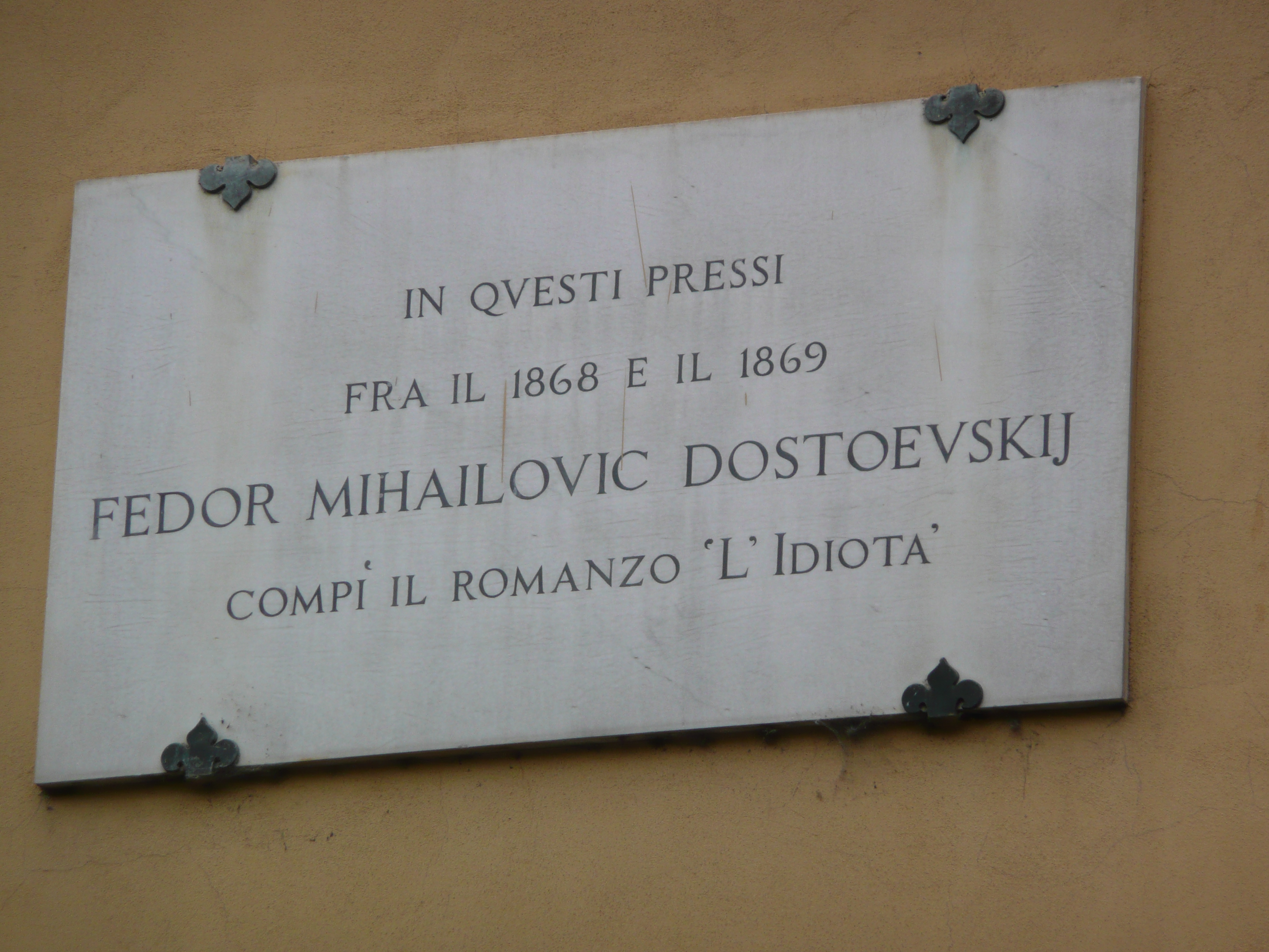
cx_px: 634
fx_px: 10265
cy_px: 476
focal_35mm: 280
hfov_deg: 7.1
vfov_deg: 5.3
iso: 100
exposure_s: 1/250
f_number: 4.9
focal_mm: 46
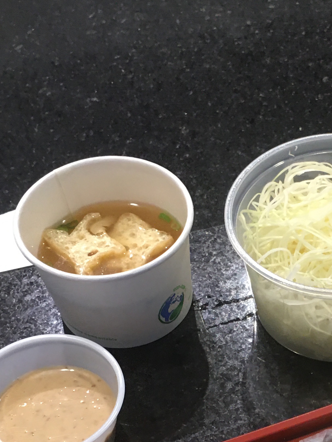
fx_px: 921
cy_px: 483
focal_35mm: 72
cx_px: 351
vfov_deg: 25.2
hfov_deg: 19.7
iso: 50
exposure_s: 1/15
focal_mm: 4.15
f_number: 2.2
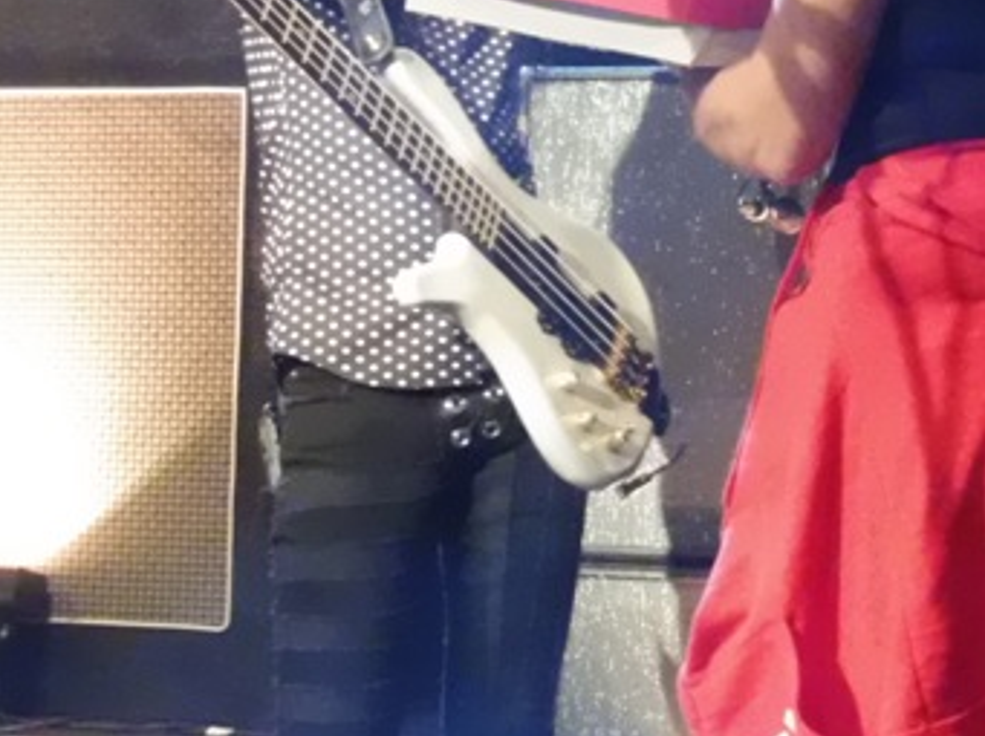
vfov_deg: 12.7
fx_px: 3269
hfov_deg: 17.1
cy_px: -46
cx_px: 598
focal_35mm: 115
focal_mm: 9
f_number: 4.4
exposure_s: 1/125
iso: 3200
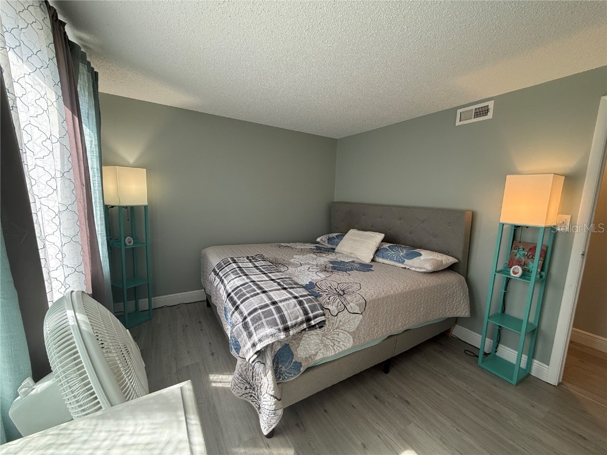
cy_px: 228
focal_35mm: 14
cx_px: 304
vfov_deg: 85.7
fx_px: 245
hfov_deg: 102.1
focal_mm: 2.22
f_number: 2.2
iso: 200
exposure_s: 1/120
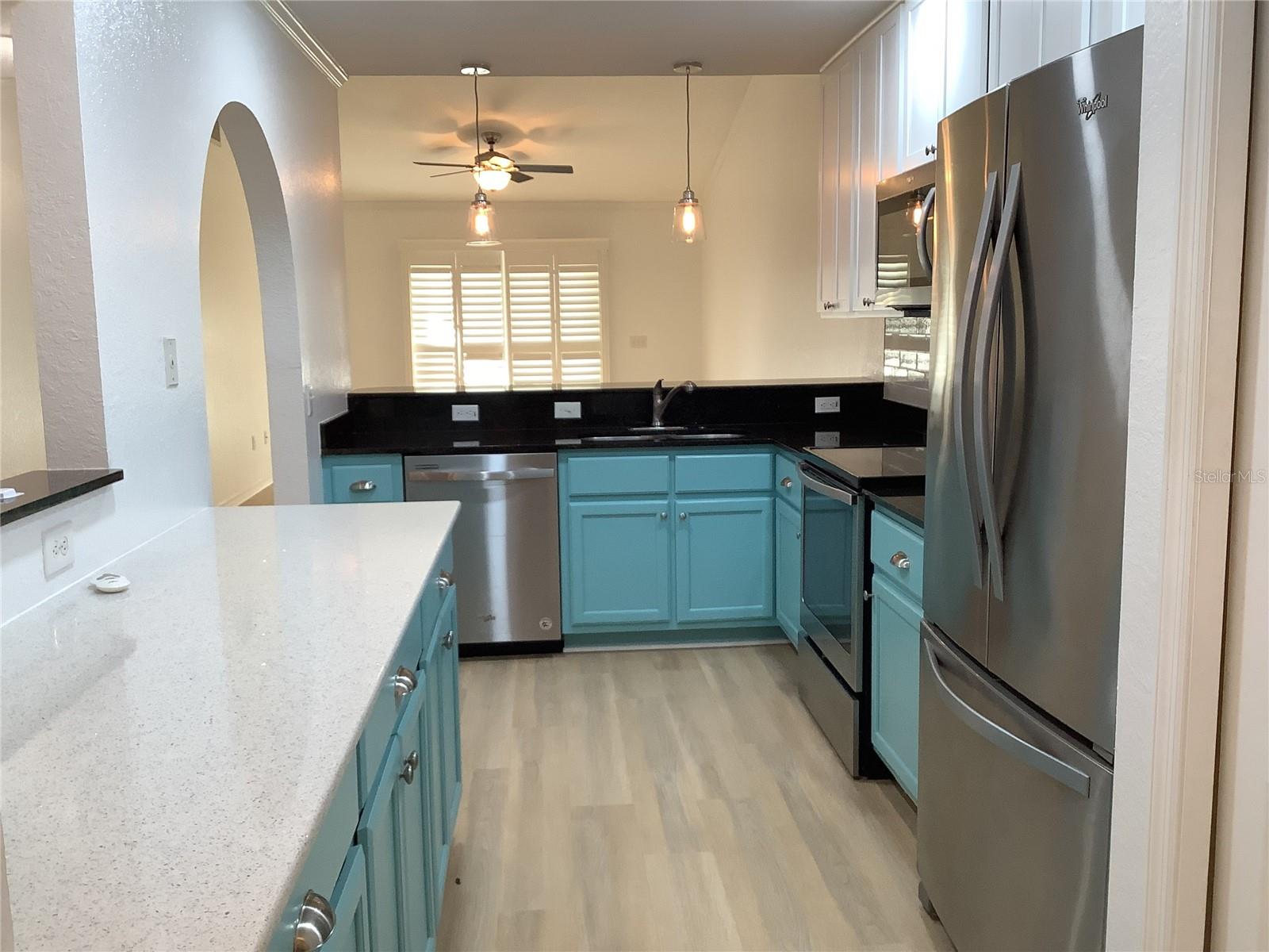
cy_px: 476
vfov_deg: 45.4
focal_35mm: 31
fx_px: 1136
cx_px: 634
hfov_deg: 58.4
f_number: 2.4
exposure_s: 1/60
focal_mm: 3.3
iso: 100
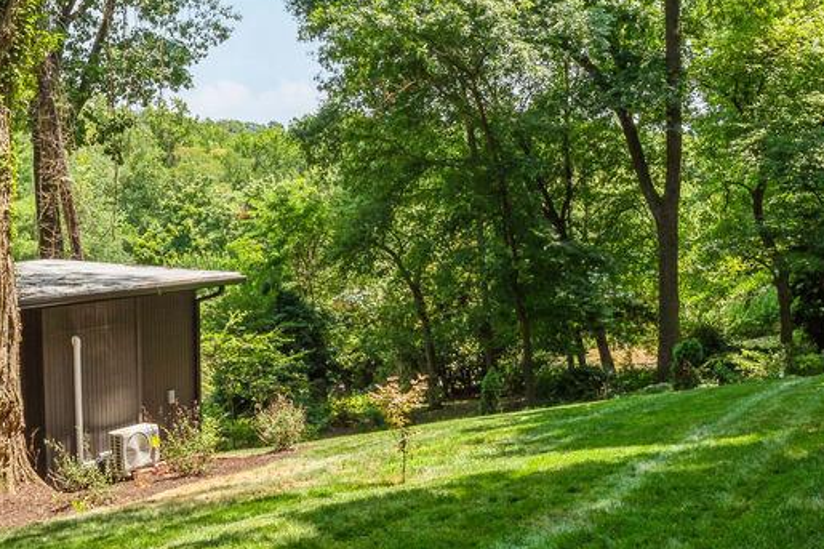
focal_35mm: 47
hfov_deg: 40.4
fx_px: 1075
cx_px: 179
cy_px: 322
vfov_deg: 28.6
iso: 200
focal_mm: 14
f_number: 8
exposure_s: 1/200
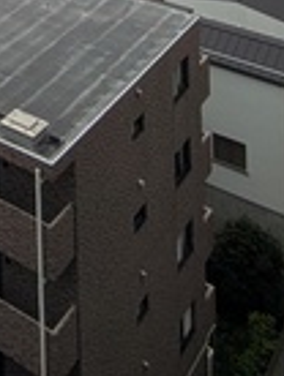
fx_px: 829
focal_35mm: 76
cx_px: -381
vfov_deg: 18.4
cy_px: -346
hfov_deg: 14.1
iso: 63
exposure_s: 1/770
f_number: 2.2
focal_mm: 1.83
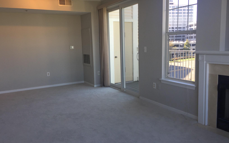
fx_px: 193
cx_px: 114
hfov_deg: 61.2
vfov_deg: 40.6
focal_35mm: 31
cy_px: 74
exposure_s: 1/132
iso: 32
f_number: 2.2
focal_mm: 4.15
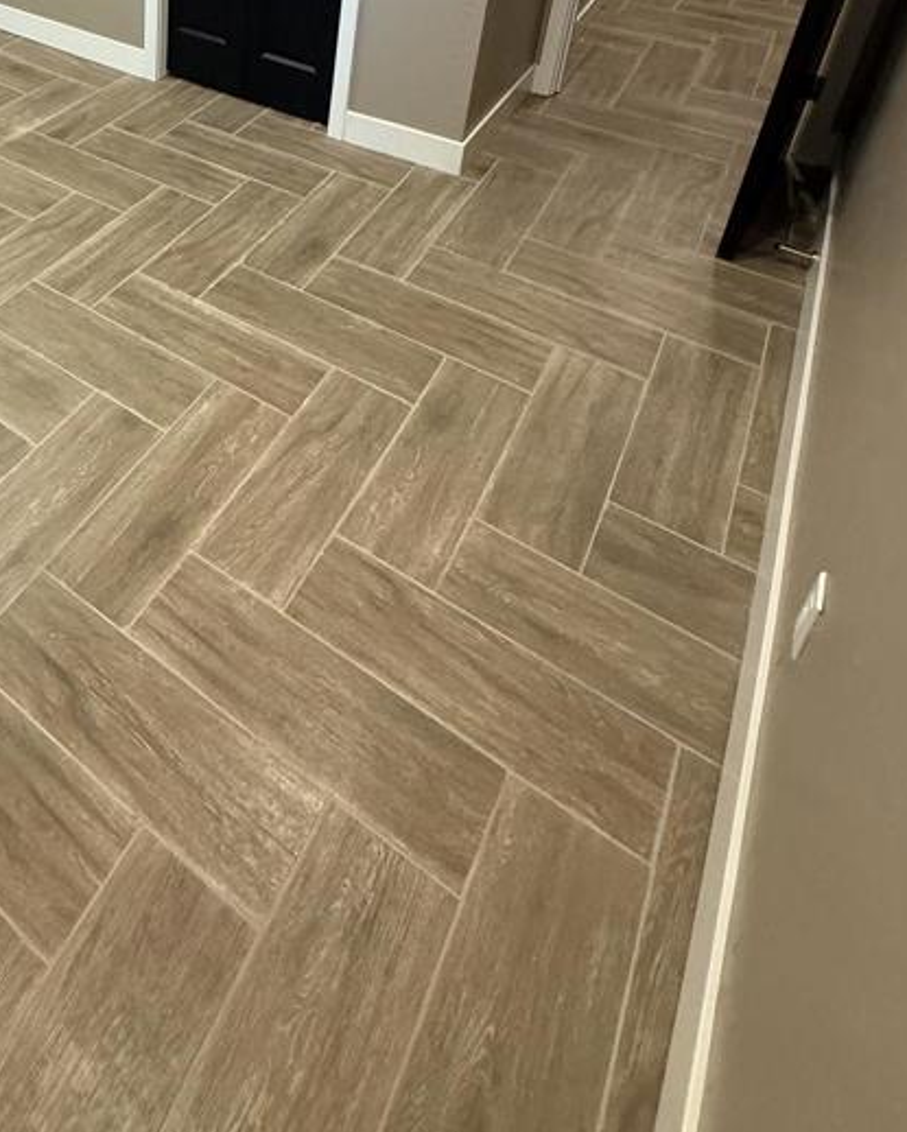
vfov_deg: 54.5
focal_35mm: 27
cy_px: 83
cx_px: 131
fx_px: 905
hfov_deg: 48.8
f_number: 2.2
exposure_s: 1/60
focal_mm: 2.22
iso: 320
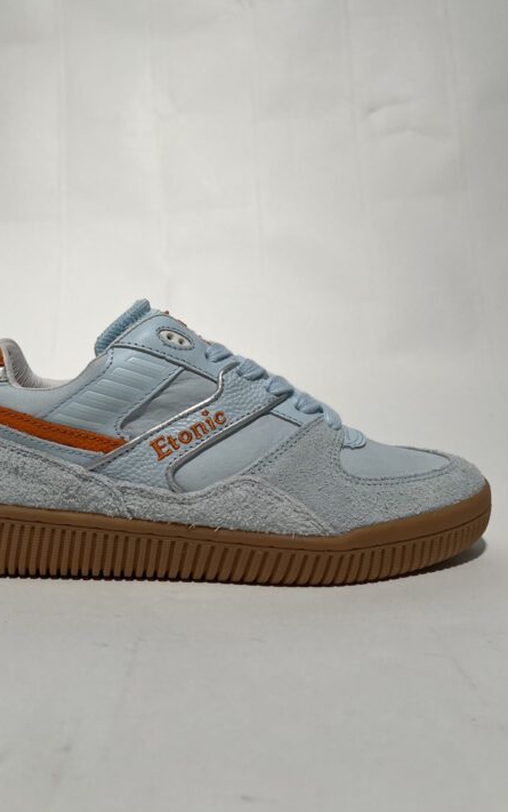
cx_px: 219
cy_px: 367
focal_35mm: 31
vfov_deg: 61.1
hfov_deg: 40.6
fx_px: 686
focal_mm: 5.1
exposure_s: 1/871
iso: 50
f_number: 1.6
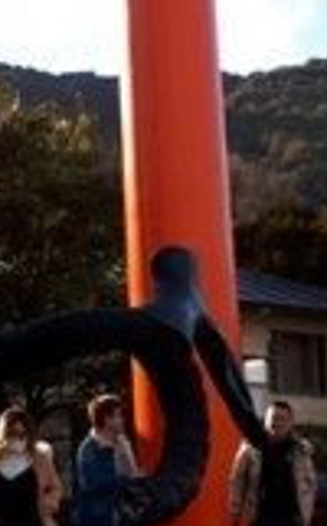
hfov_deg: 11.3
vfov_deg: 18.3
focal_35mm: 114
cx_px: -23
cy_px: 176
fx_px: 1633
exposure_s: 1/697
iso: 40
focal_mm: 3.6
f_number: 1.9
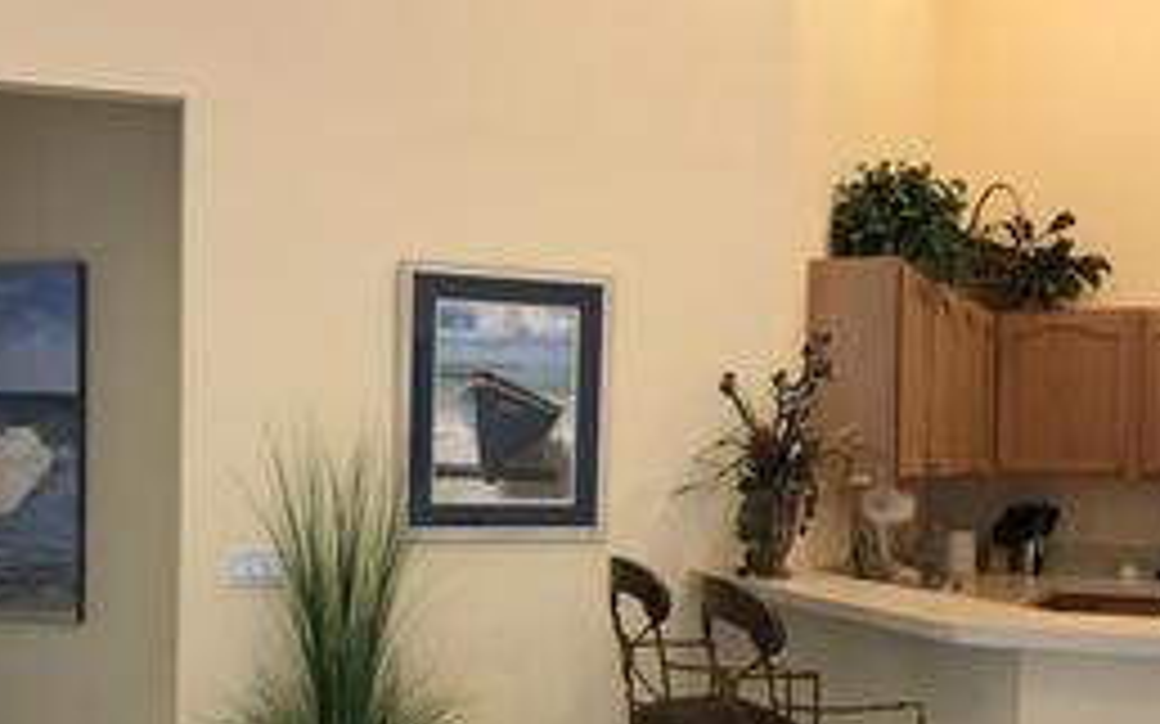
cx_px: 576
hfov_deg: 43.5
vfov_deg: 27.8
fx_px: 1454
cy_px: 486
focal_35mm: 46
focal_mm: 3.99
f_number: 1.8
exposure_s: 1/17
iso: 40
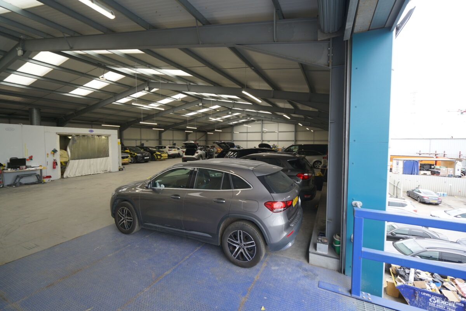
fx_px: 207
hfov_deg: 96.7
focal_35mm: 16
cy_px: 156
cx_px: 233
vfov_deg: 73.8
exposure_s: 1/160
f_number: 4
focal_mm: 16
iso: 250
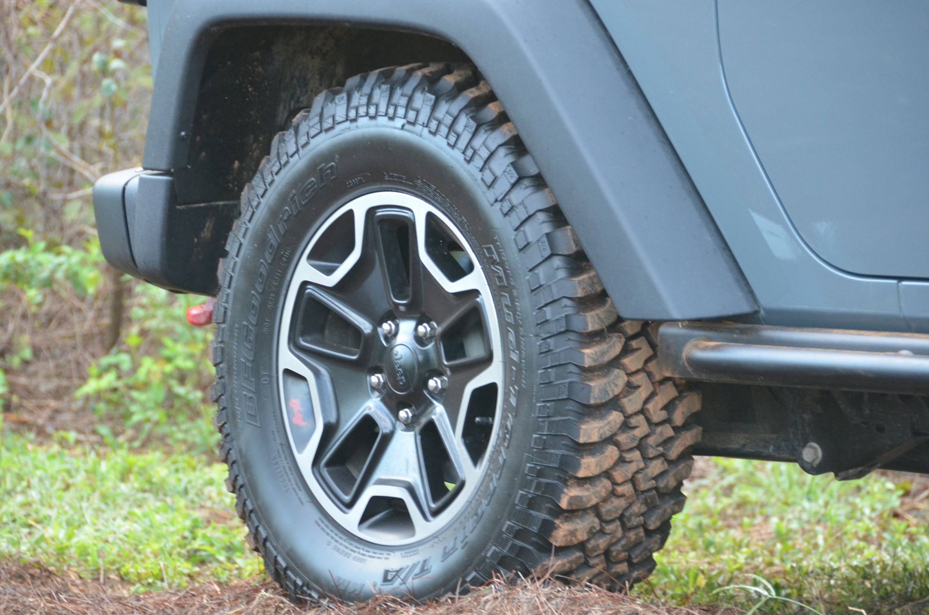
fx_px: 6130
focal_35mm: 238
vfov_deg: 5.7
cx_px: 444
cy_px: 301
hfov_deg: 8.7
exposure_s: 1/200
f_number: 5.6
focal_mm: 150
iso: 1600
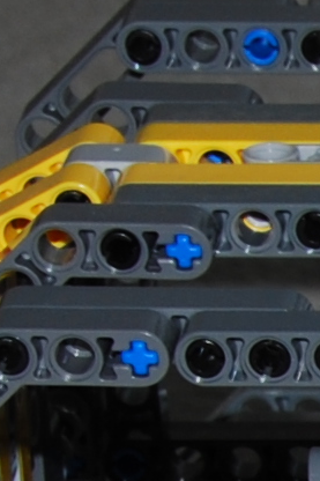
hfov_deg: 2.3
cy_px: 1178
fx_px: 7833
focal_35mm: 587
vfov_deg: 3.5
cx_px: 1517
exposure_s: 1/60
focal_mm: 42
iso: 100
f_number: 11
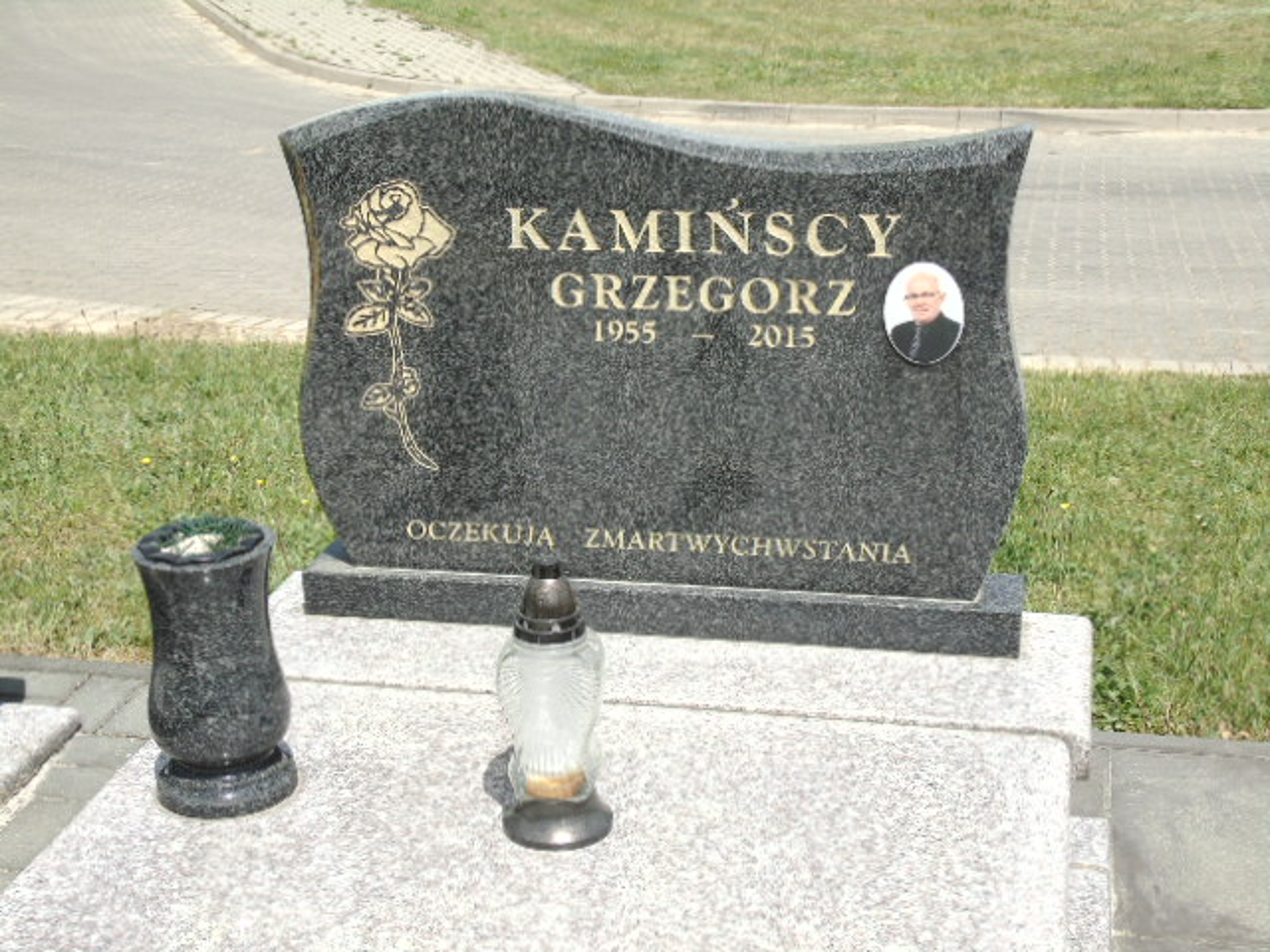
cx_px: 635
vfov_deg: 27.0
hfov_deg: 35.5
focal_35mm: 54
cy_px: 476
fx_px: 1981
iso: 80
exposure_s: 1/800
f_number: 4.3
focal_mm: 9.6
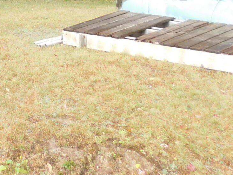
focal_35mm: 94
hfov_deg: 18.9
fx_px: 633
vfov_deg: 14.3
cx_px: -92
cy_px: -115
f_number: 3
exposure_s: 1/80
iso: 125
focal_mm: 4
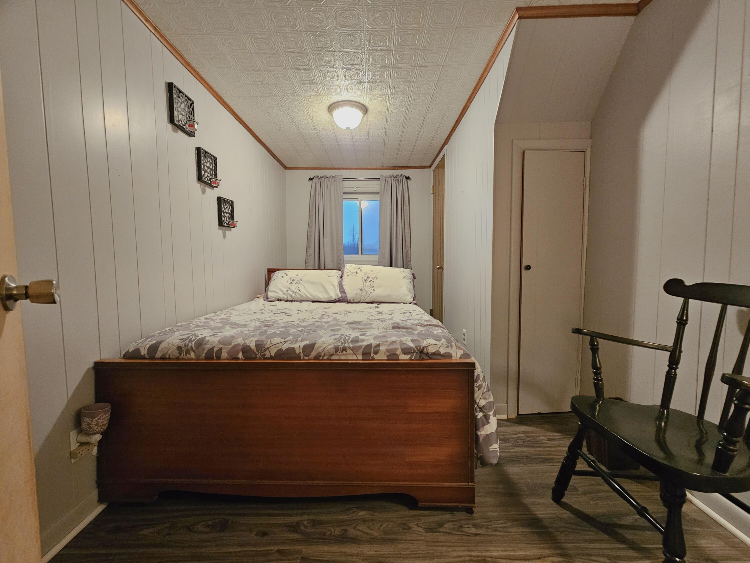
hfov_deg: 106.2
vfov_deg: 89.9
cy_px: 282
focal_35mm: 13
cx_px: 375
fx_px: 282
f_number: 2.2
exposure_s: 1/30
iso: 500
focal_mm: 2.2
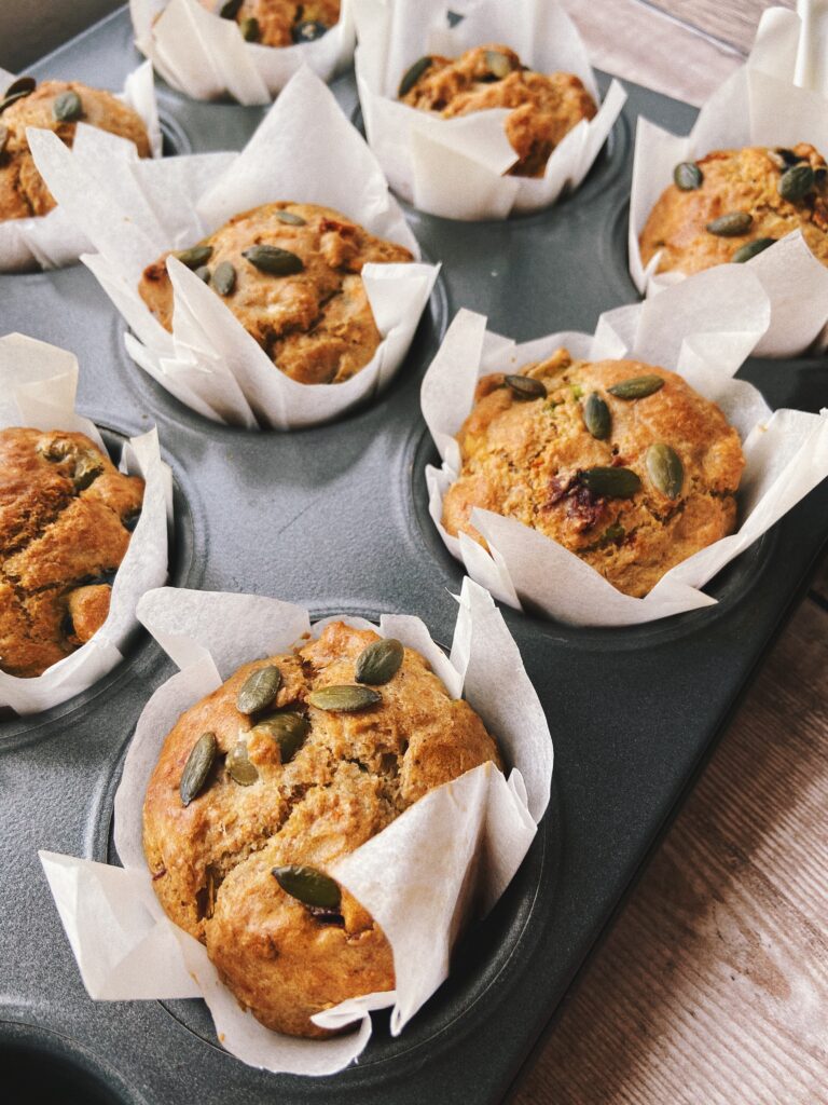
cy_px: 552
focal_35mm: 26
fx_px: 829
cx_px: 414
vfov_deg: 67.3
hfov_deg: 53.1
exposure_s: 1/121
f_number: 1.8
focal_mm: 4.25
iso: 80
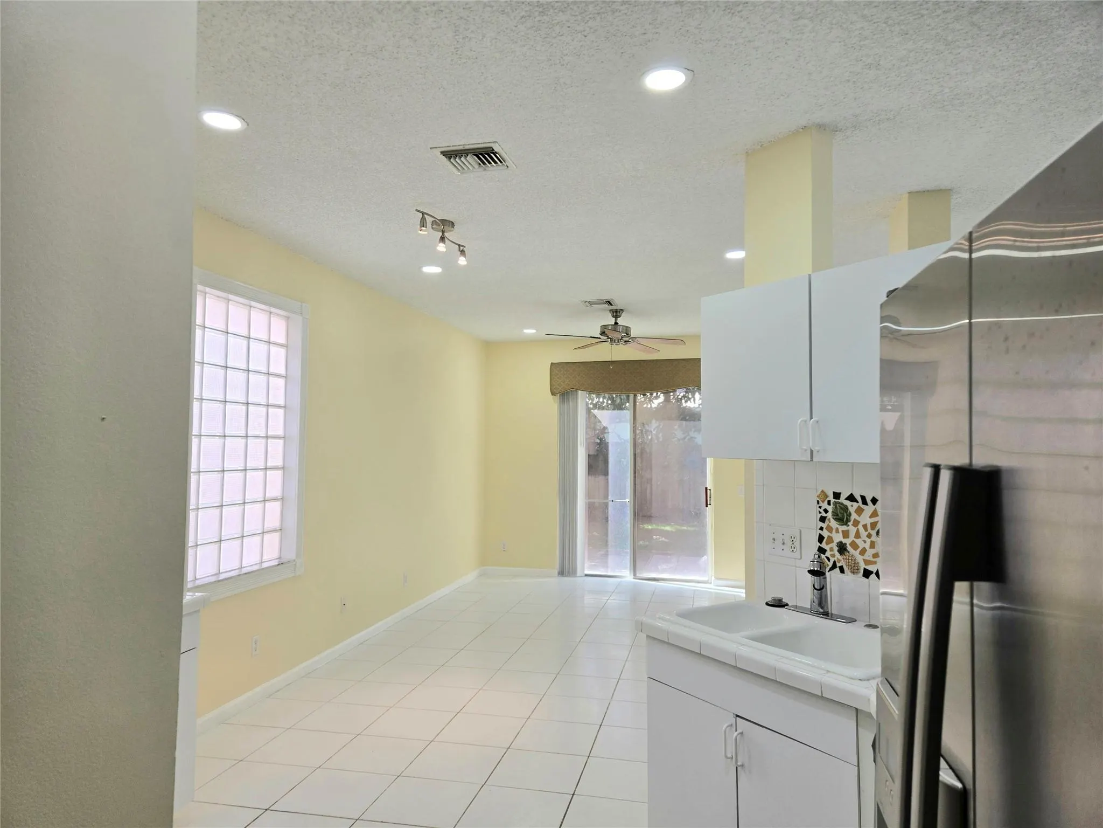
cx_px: 552
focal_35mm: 23
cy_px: 414
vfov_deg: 58.9
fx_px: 733
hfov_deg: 73.9
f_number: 1.8
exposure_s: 1/120
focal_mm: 5.4
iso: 40
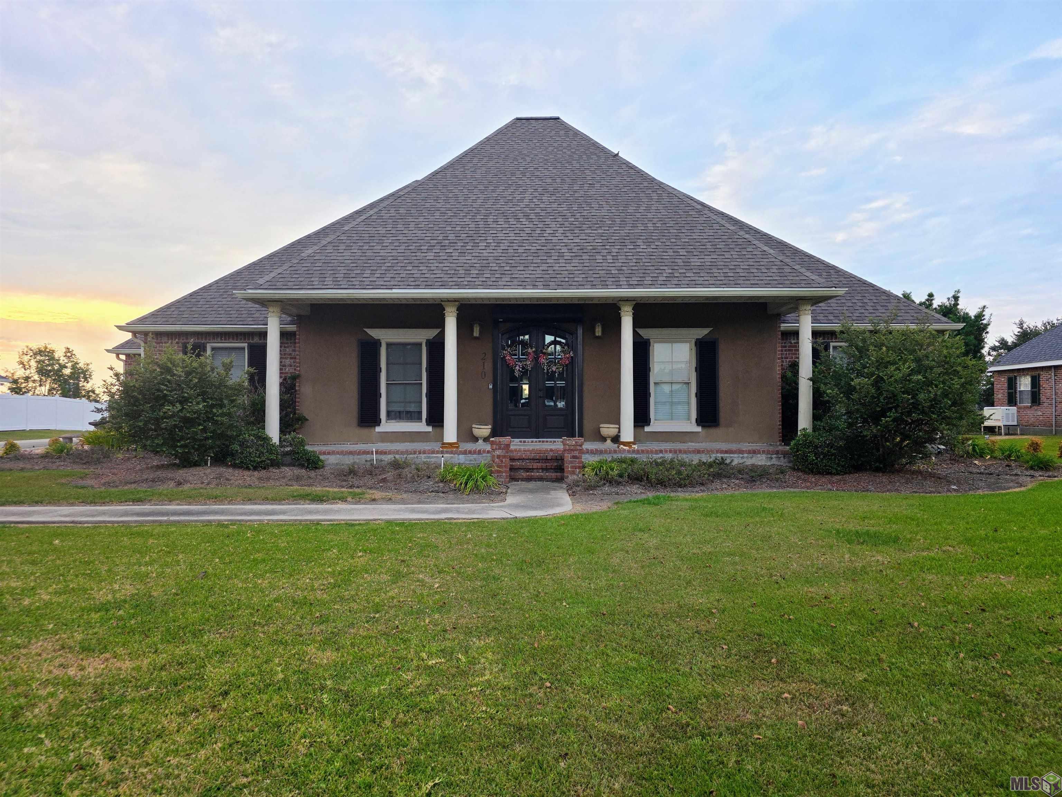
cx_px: 531
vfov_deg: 58.9
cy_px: 398
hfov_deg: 73.9
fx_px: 706
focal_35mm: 23
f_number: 1.7
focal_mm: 6.3
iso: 64
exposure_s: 1/359
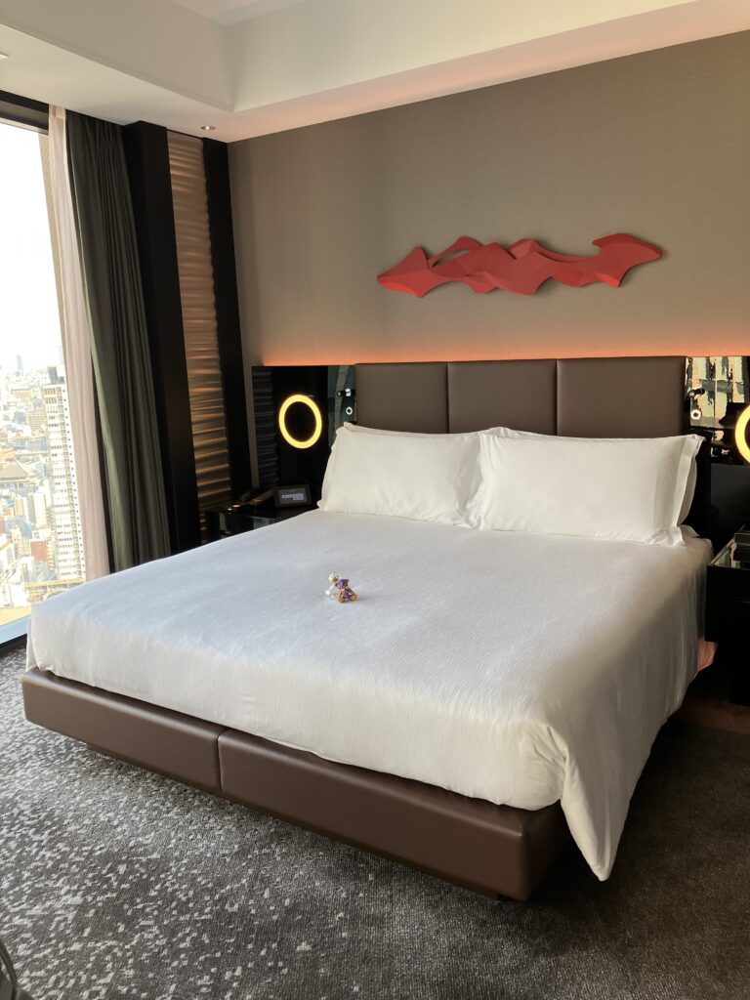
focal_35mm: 28
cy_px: 500
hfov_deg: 49.7
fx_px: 809
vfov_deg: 63.4
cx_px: 375
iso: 64
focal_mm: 3.99
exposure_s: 1/120
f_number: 1.8
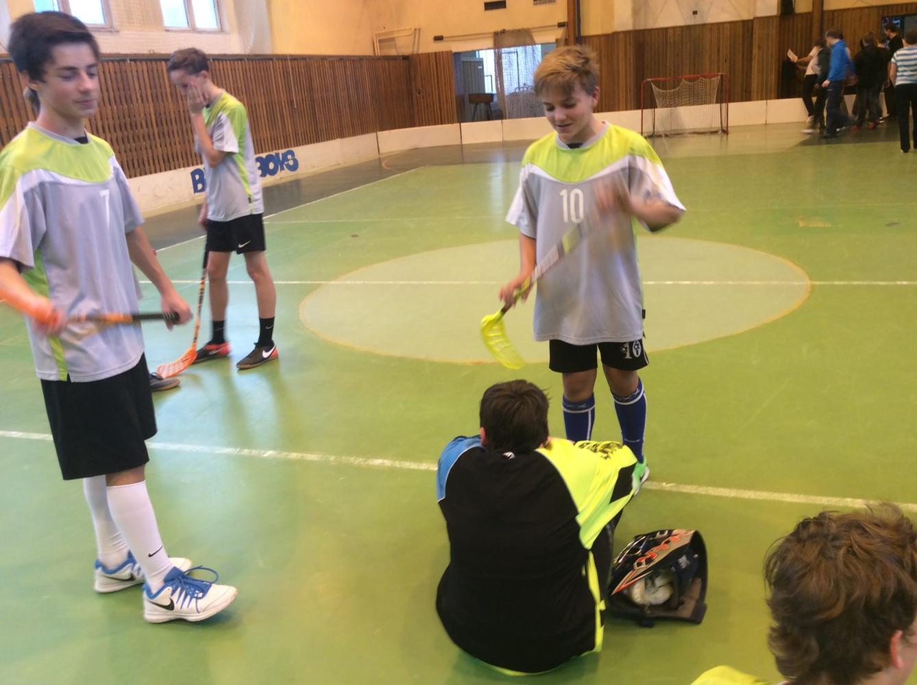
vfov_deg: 44.0
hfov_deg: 56.9
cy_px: 342
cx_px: 458
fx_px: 846
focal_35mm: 32
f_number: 2.4
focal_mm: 3.3
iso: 40
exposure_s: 1/25
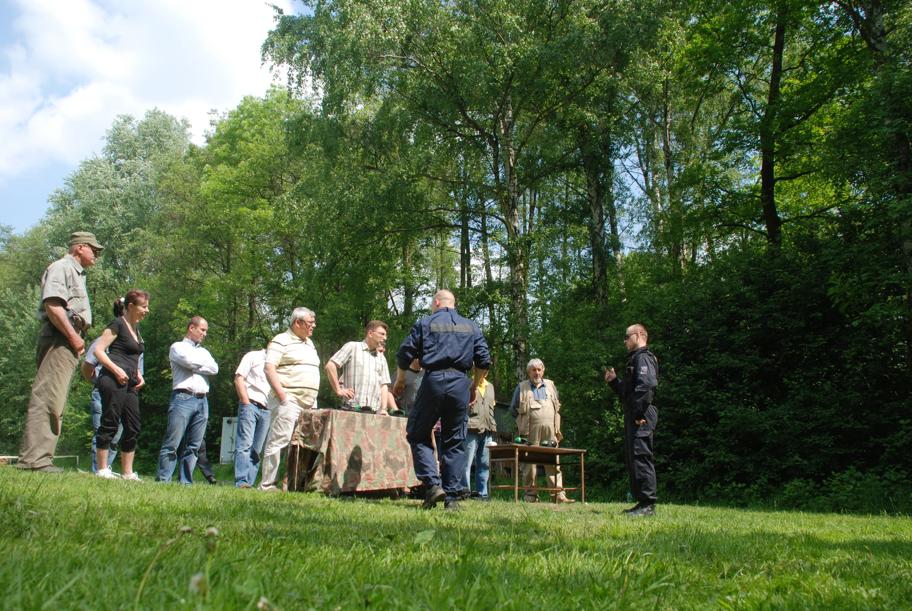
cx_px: 456
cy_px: 306
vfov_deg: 43.7
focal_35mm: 30
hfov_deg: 61.9
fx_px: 761
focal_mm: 20
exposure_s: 1/160
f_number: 6.3
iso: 100
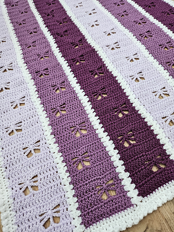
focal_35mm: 23
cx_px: 87
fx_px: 154
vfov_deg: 74.0
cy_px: 116
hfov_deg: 58.8
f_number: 1.8
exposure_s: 1/180
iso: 160
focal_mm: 5.4
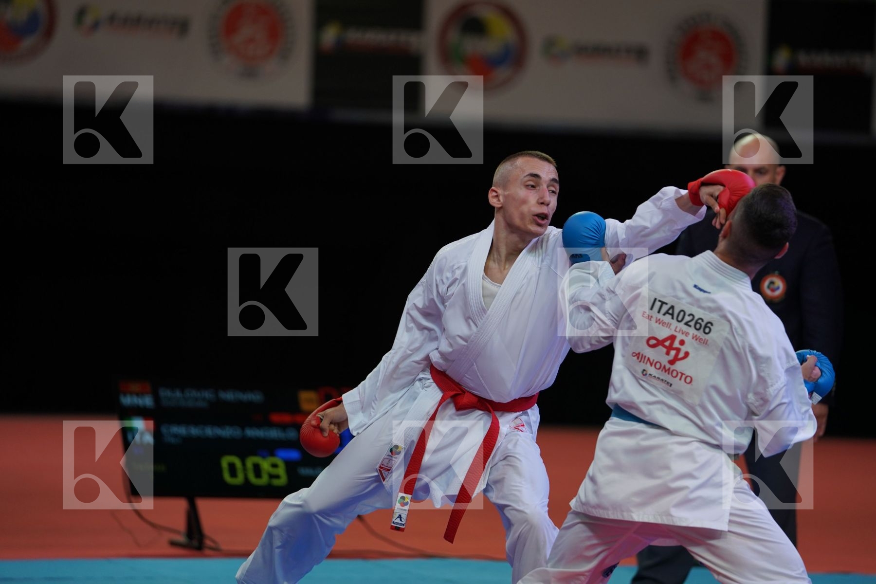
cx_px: 438
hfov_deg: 10.3
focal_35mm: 200
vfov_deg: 6.9
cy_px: 292
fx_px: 4866
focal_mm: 200
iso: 640
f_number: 2.8
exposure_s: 1/1000
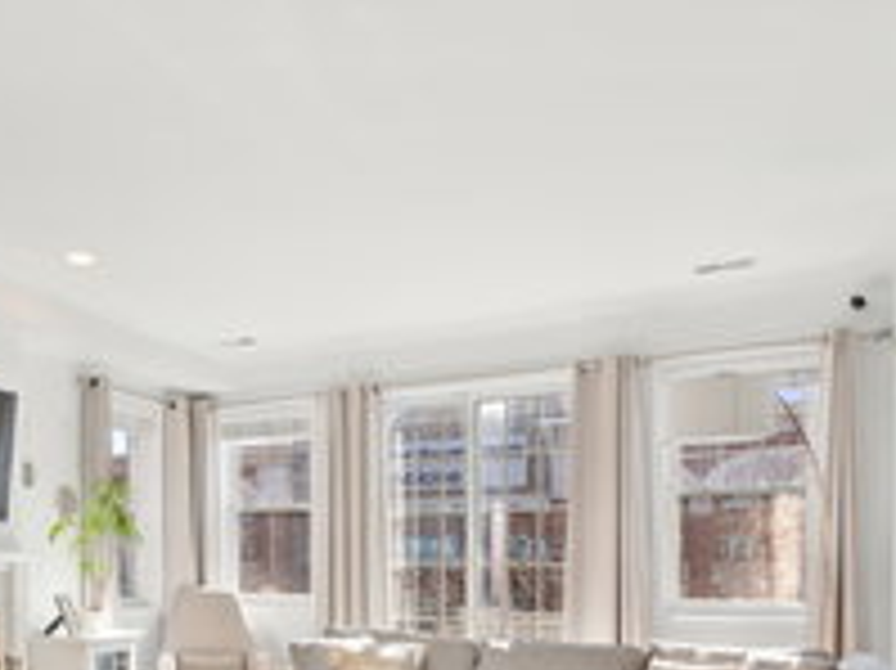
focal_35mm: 30
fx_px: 776
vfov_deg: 41.7
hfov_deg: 55.6
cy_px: 643
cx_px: 173
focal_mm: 7
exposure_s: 1/13
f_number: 8
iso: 200
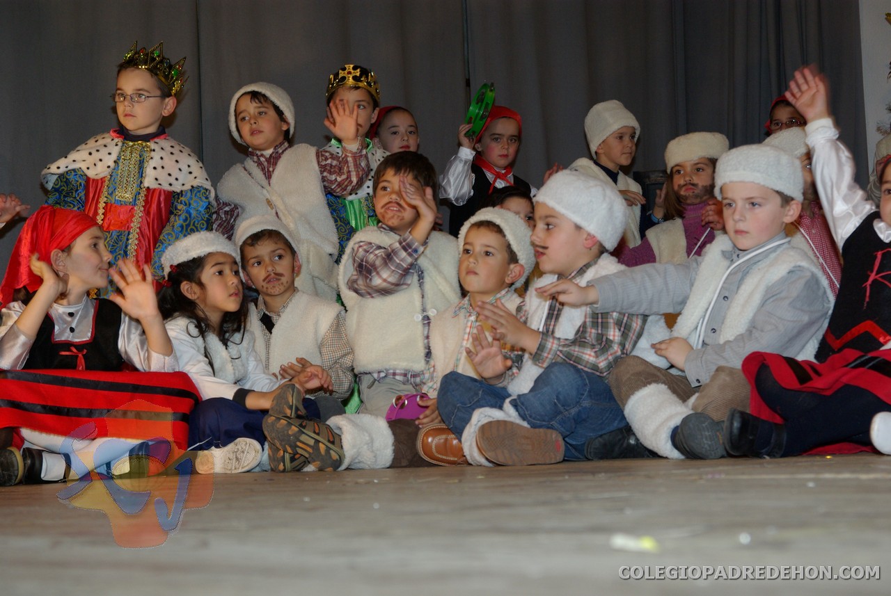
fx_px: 1859
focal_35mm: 75
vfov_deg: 18.2
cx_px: 446
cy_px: 298
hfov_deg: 27.0
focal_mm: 50
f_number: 5.6
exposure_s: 1/60
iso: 400
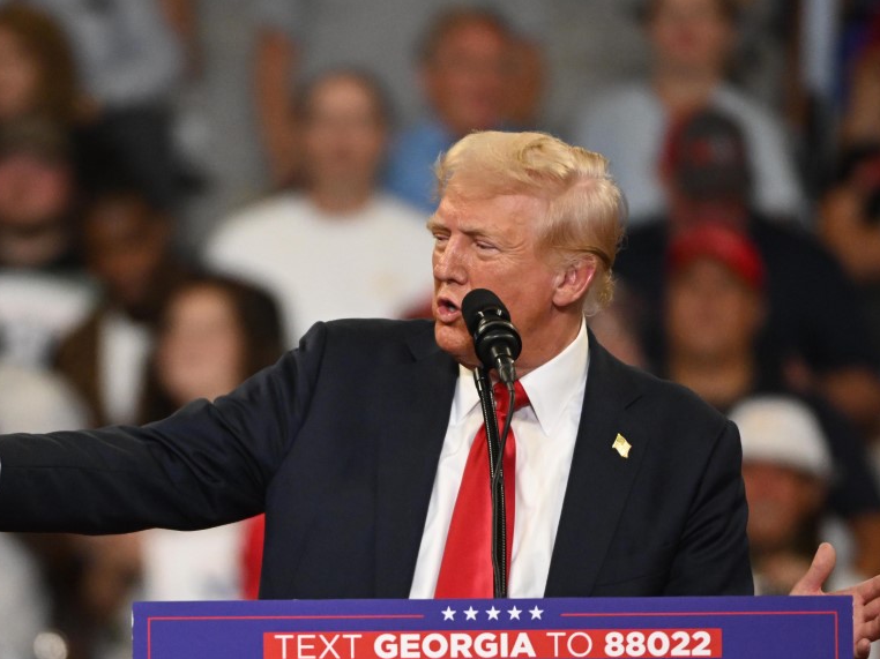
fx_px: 19009
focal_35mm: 748
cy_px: 377
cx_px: 291
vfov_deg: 2.0
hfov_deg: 2.7
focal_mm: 380
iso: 4000
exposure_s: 1/800
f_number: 4
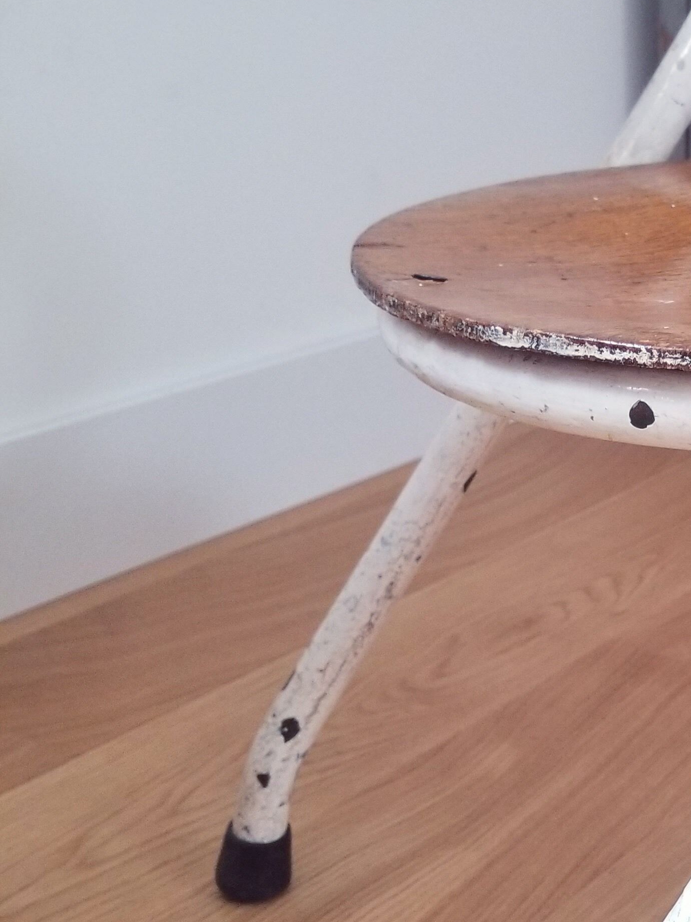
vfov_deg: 33.7
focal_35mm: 57
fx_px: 1517
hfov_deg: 24.0
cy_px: 555
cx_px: 757
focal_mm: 4.25
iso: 250
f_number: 1.7
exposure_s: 1/17
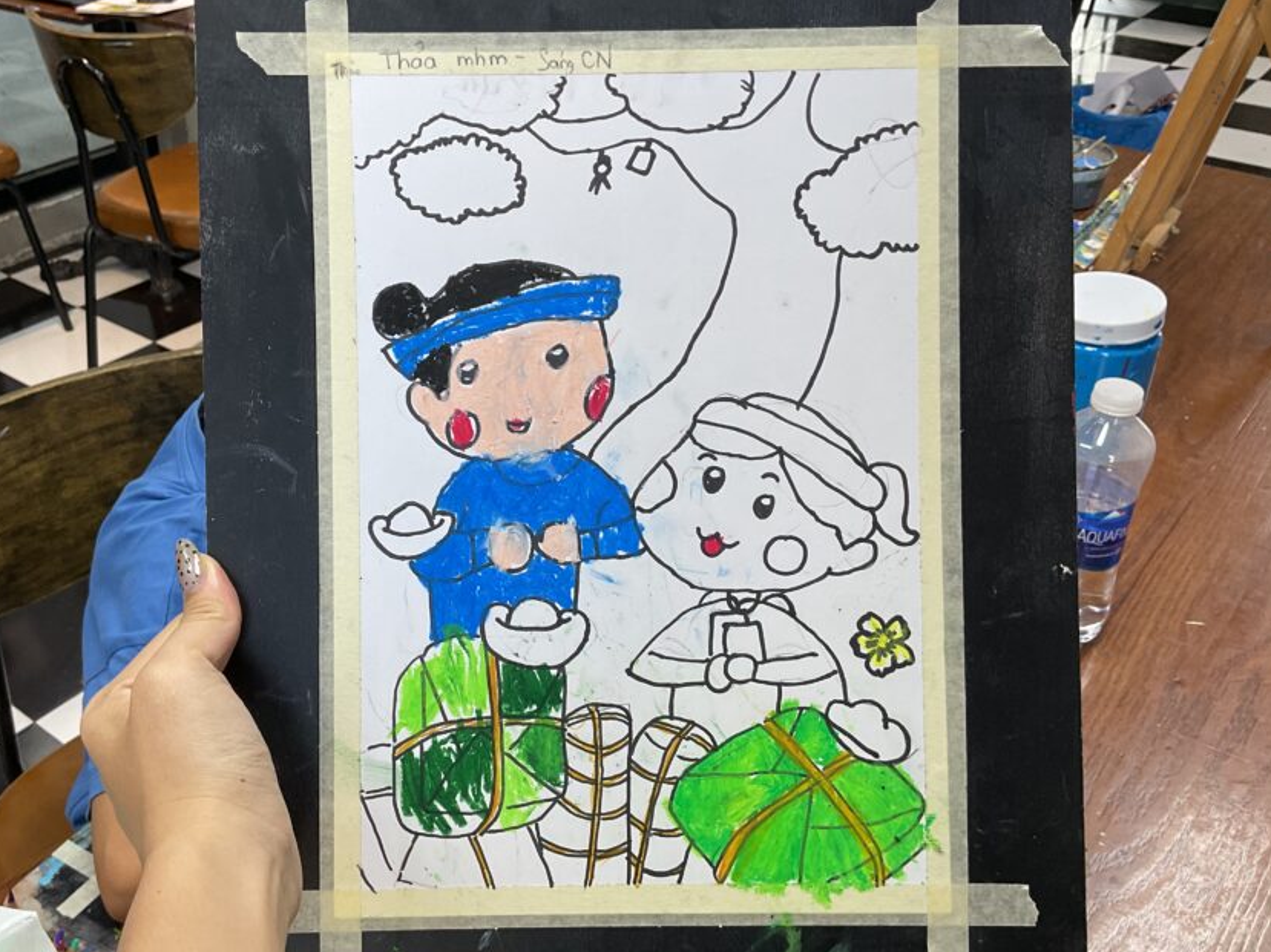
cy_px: 497
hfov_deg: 52.4
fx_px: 1285
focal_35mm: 35
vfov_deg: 40.7
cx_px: 537
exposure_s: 1/120
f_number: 1.8
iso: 40
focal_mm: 3
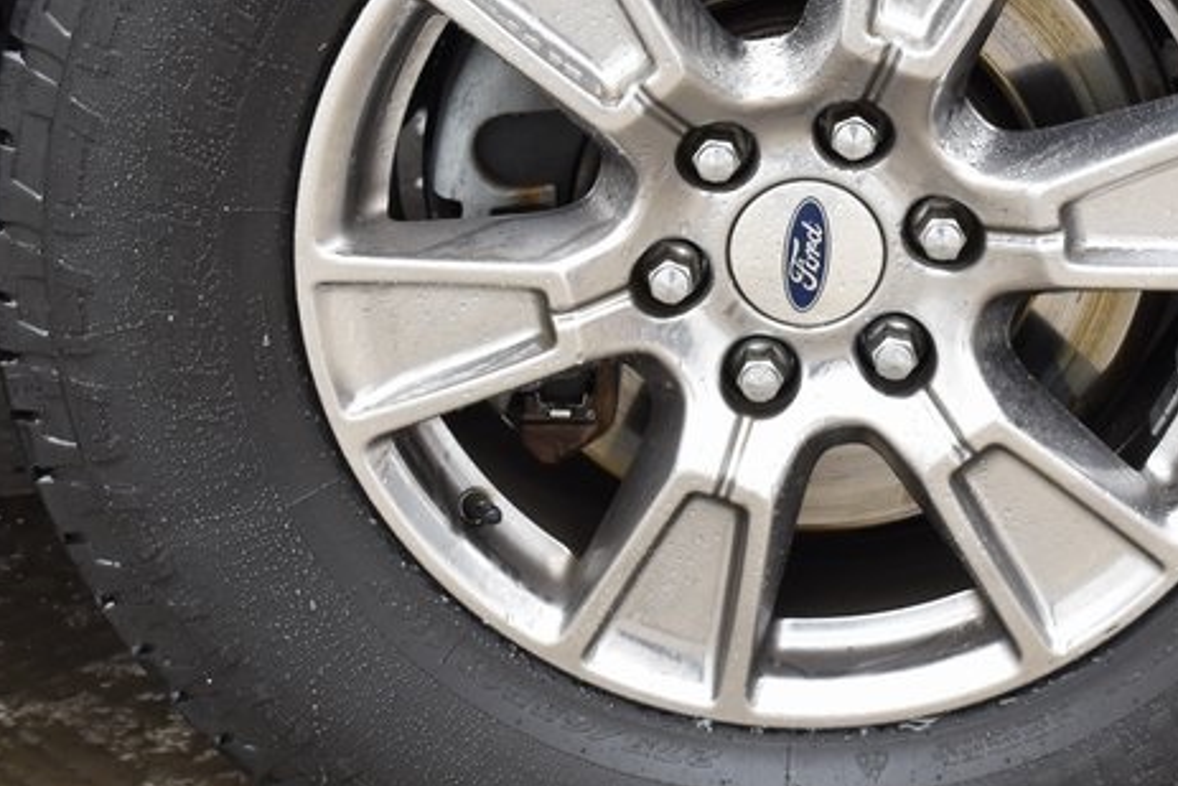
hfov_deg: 17.6
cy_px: 172
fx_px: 3800
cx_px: 784
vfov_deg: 11.8
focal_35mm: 116
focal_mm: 35
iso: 560
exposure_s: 1/60
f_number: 4.5
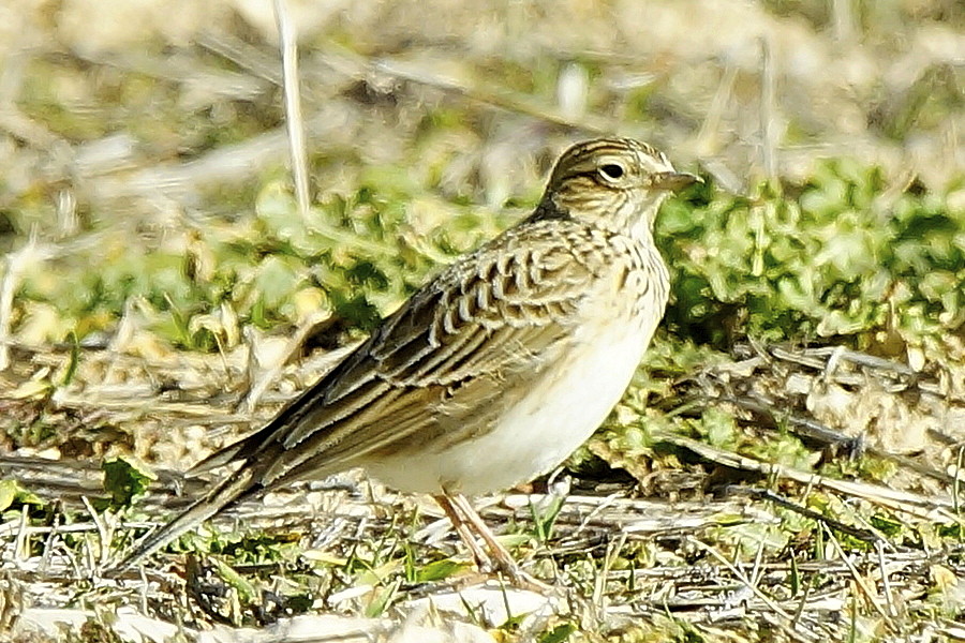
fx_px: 15010
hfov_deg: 3.7
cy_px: 322
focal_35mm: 560
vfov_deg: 2.5
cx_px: 482
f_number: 6.3
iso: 800
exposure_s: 1/2000
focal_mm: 560
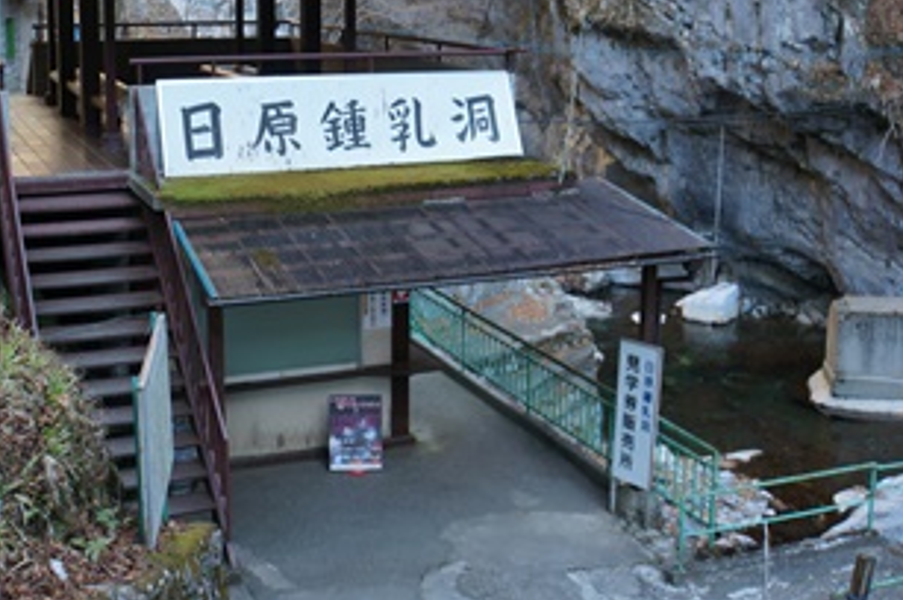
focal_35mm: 50
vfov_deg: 26.4
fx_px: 1257
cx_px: 374
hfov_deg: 39.4
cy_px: 134
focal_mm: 21.4
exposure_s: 1/60
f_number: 4
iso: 160
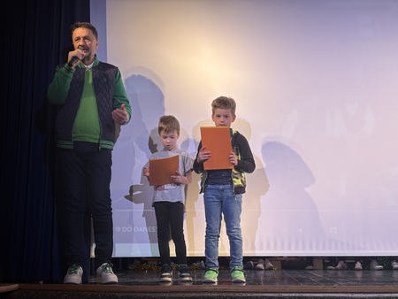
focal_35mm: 52
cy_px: 150
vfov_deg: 28.1
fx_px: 598
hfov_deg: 36.8
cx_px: 199
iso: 32
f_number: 1.6
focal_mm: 5.96
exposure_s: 1/120
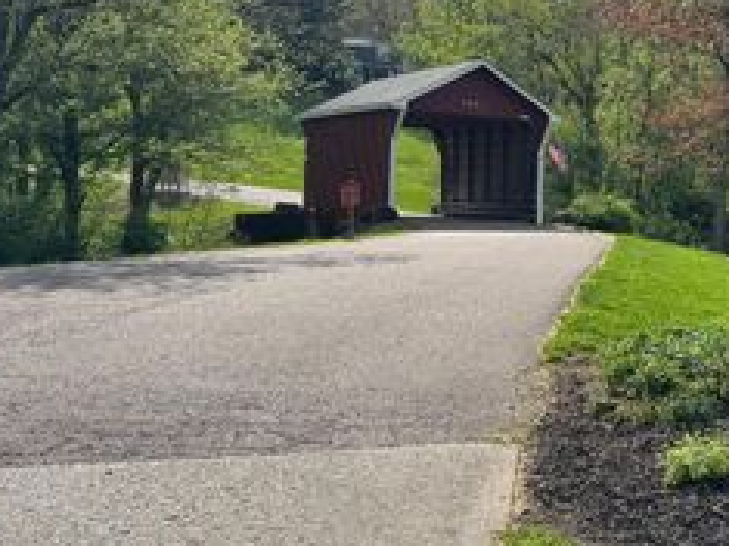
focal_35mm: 51
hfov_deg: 34.9
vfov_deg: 28.4
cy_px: 200
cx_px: 682
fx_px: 1073
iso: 80
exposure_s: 1/3597
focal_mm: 6.76
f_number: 1.78
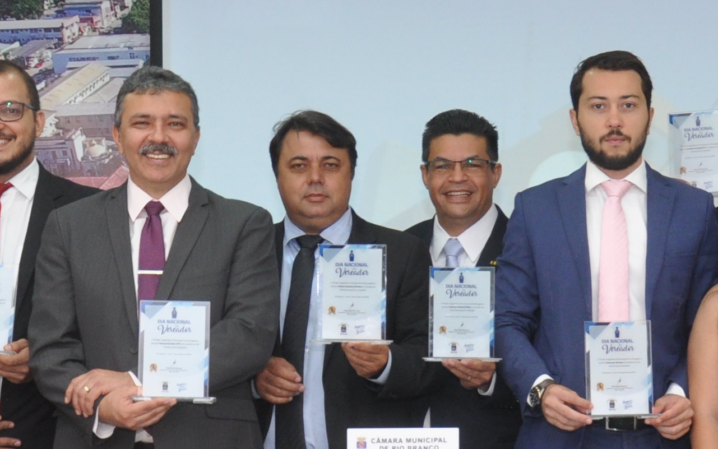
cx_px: 475
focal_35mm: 92
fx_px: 1800
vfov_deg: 14.1
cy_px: 412
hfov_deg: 22.5
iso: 640
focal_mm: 18
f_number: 4
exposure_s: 1/125
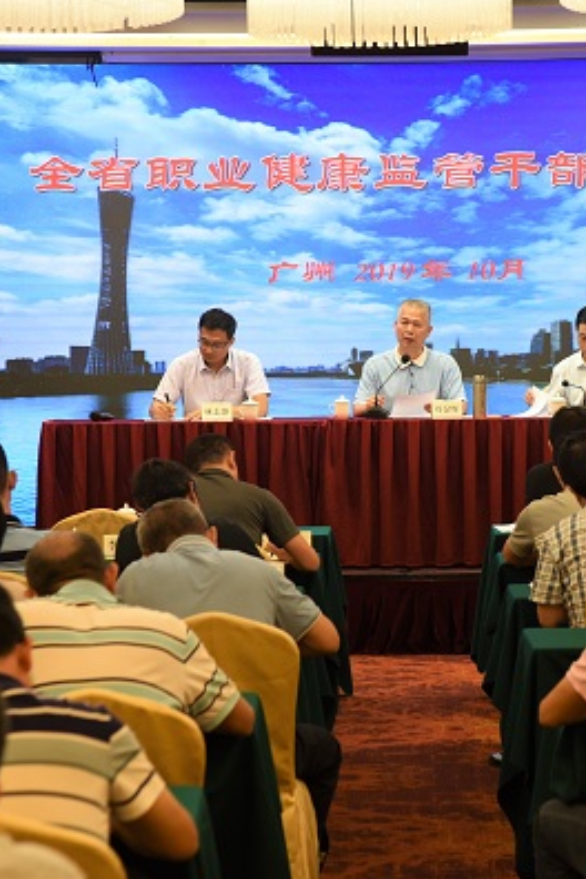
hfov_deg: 12.9
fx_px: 2588
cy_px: 437
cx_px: 397
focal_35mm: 106
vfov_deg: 19.3
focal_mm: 70
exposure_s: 1/80
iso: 800
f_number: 4.5
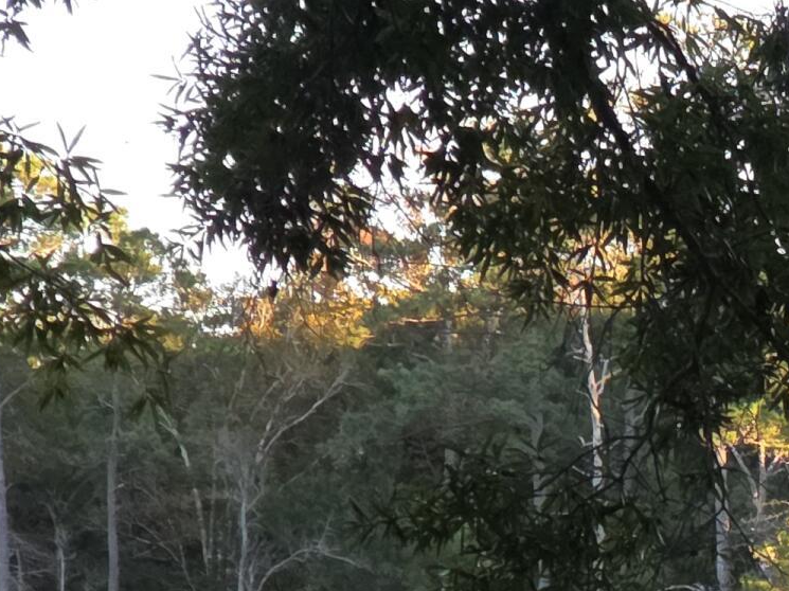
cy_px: 1004
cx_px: 1388
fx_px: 6333
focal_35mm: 278
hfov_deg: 7.0
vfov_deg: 5.3
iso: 25
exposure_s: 1/60
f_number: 2.4
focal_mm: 7
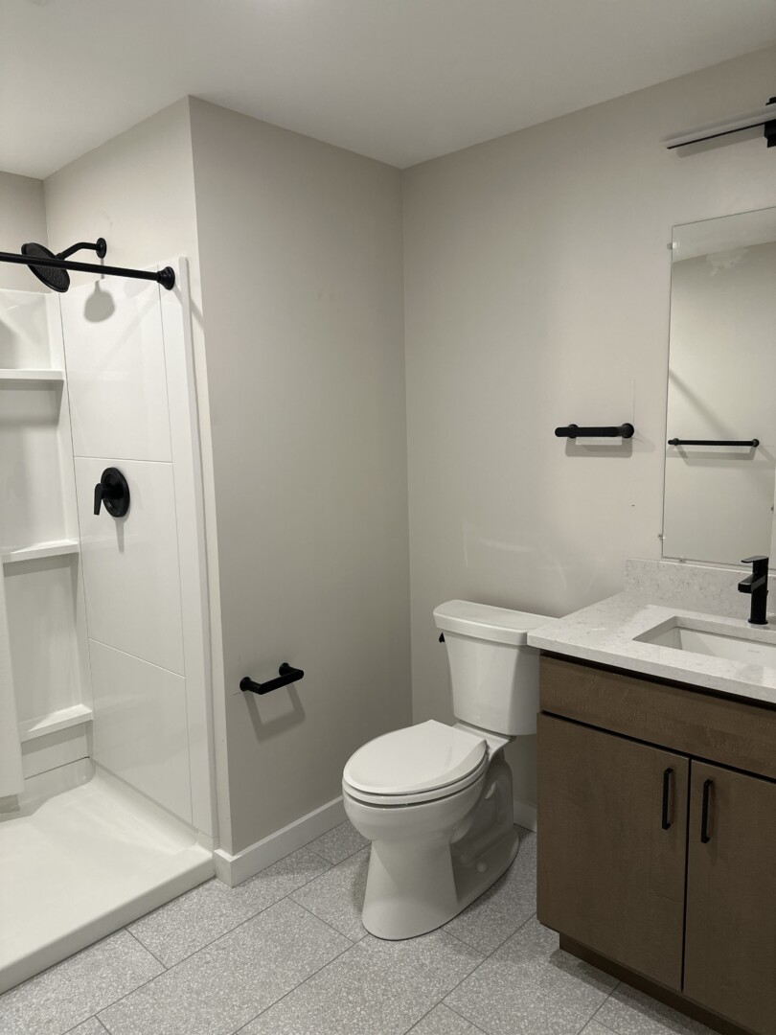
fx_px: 717
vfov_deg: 71.6
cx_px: 388
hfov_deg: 56.8
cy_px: 518
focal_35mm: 24
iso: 200
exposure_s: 1/120
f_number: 1.78
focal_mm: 6.86
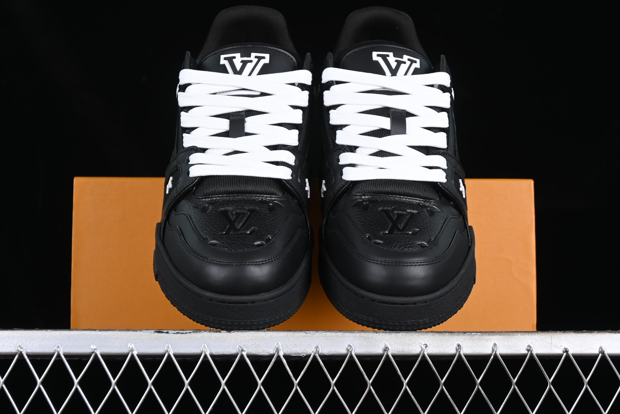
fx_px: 1292
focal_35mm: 75
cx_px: 310
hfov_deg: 27.0
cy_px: 207
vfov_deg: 18.2
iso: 160
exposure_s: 1/60
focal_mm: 50
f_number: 6.3
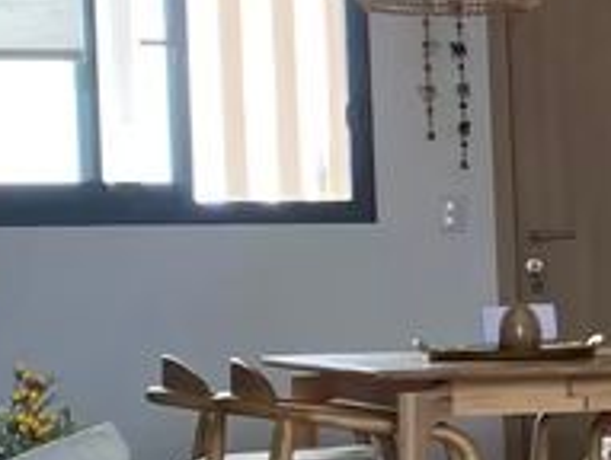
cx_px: 1164
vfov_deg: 9.1
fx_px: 2883
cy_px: 479
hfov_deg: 11.1
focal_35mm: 163
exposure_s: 1/121
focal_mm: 4.25
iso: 125
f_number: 1.8
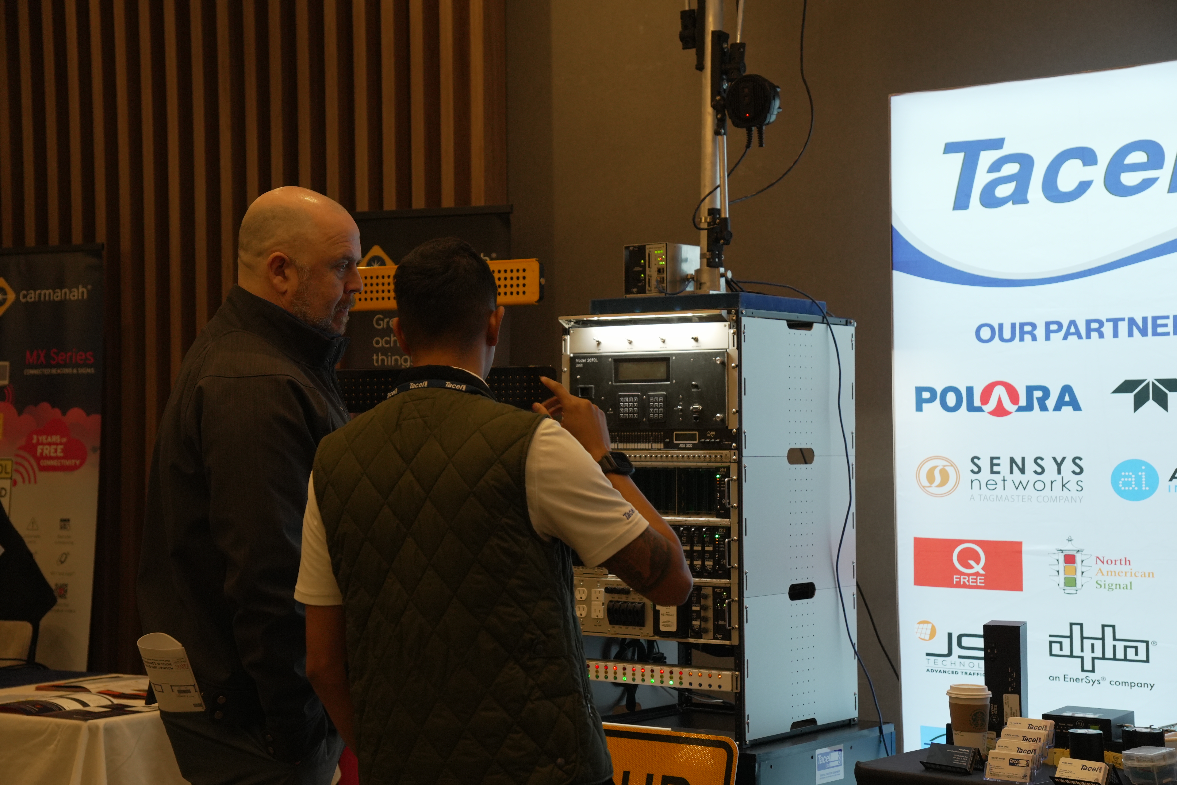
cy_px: 392
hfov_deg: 31.2
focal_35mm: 64
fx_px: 2109
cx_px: 588
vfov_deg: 21.1
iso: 800
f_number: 4
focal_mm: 43
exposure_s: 1/200
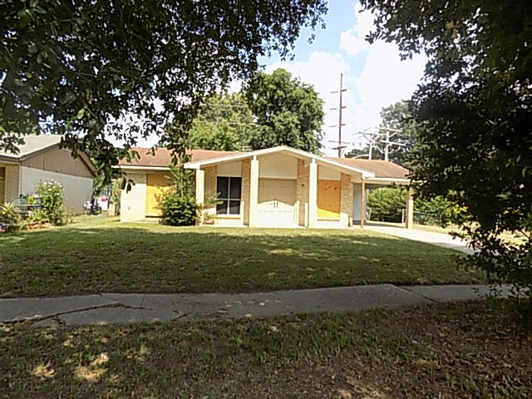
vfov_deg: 58.9
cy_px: 200
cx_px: 266
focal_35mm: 23
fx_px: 353
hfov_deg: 73.9
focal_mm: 4
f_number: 3.1
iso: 80
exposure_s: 1/400
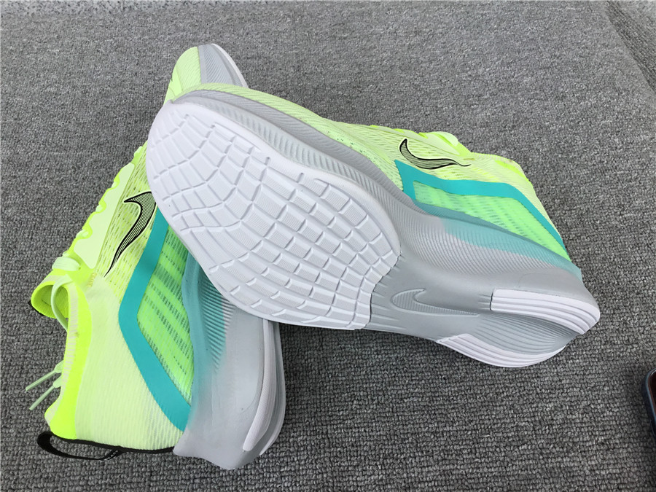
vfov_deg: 45.4
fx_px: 587
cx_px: 328
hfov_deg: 58.4
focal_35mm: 31
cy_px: 246
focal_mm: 3.3
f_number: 2.4
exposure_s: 1/608
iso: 25
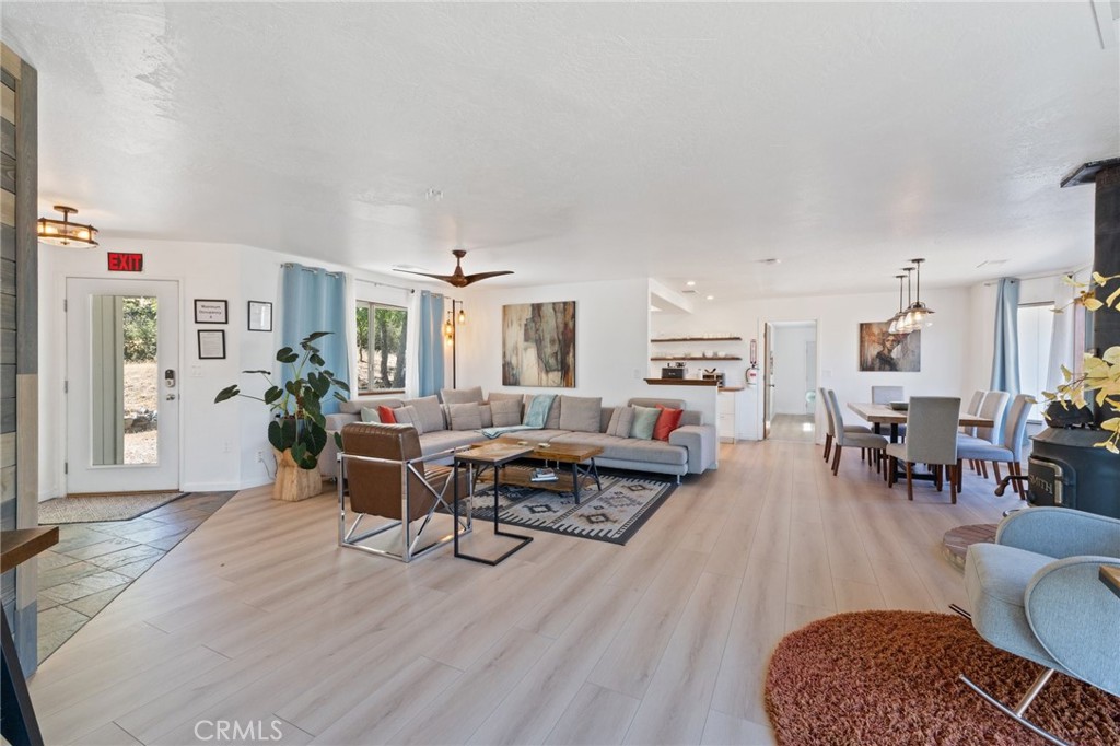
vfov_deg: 77.3
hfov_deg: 100.4
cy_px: 373
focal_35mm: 15
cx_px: 560
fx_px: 466
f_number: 8
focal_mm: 10
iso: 100
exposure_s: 1/5
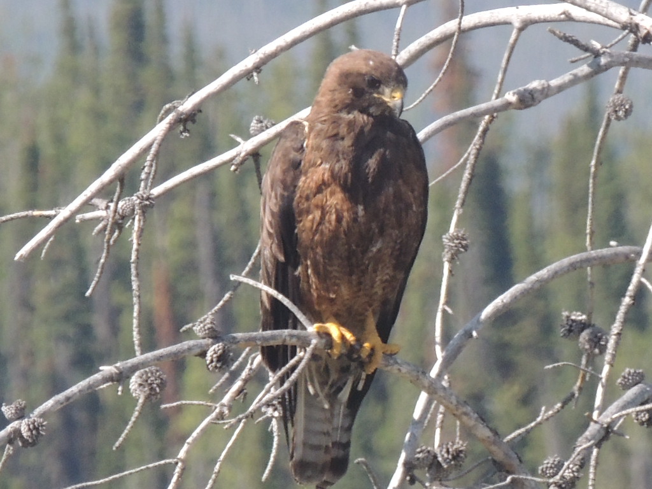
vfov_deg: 3.2
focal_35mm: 470
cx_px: 326
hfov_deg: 4.2
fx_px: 8853
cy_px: 244
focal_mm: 83.8
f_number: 4.9
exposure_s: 1/800
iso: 320
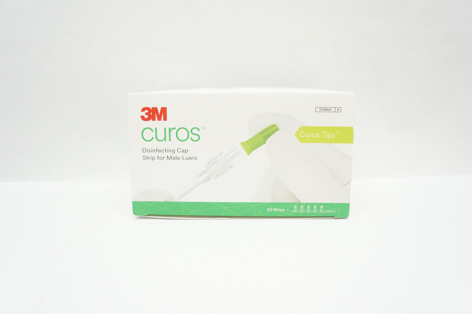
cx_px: 236
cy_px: 157
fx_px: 354
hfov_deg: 67.4
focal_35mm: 27
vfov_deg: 47.8
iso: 800
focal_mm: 18
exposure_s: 1/60
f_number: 7.1
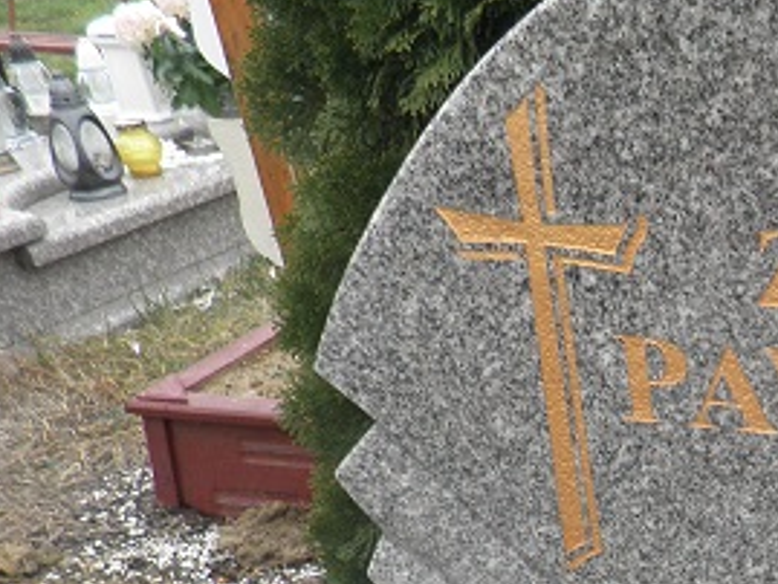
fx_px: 1282
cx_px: 894
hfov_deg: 29.7
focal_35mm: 57
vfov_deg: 24.3
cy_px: 607
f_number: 3.3
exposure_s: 1/50
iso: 64
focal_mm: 4.3
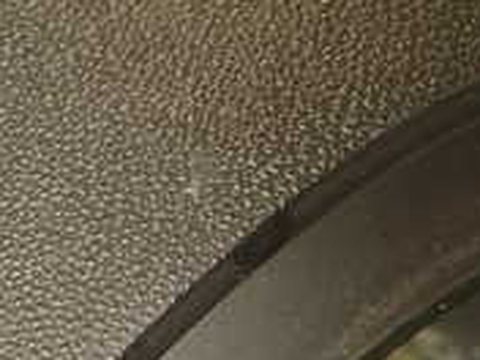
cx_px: 115
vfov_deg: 17.2
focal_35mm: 85
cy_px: 65
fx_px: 1179
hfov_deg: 22.8
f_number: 2
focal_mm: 4.5
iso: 200
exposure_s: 1/40
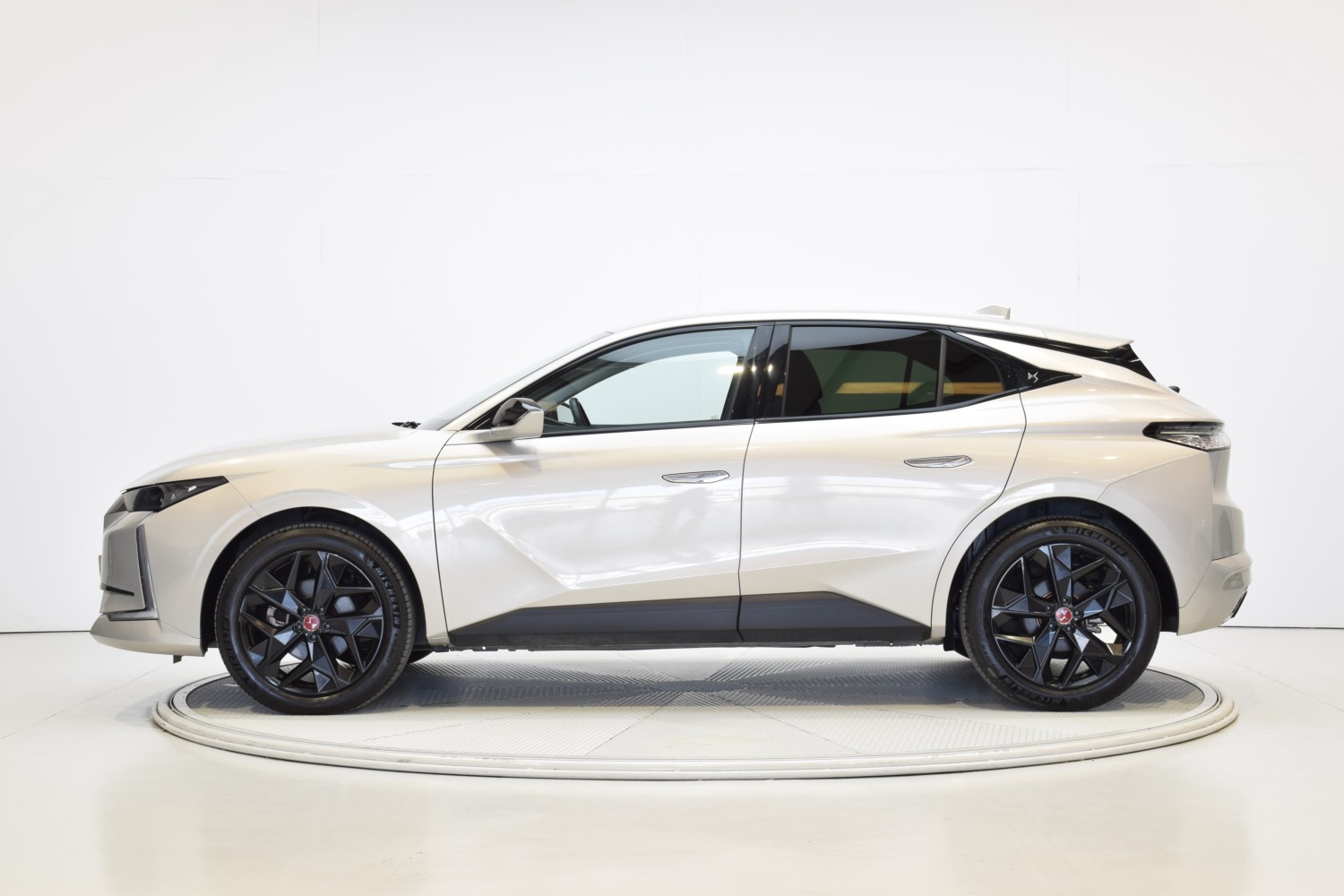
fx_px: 2128
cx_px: 672
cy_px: 448
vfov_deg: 23.8
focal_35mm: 57
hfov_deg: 35.1
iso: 100
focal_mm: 38
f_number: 11
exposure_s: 1/3
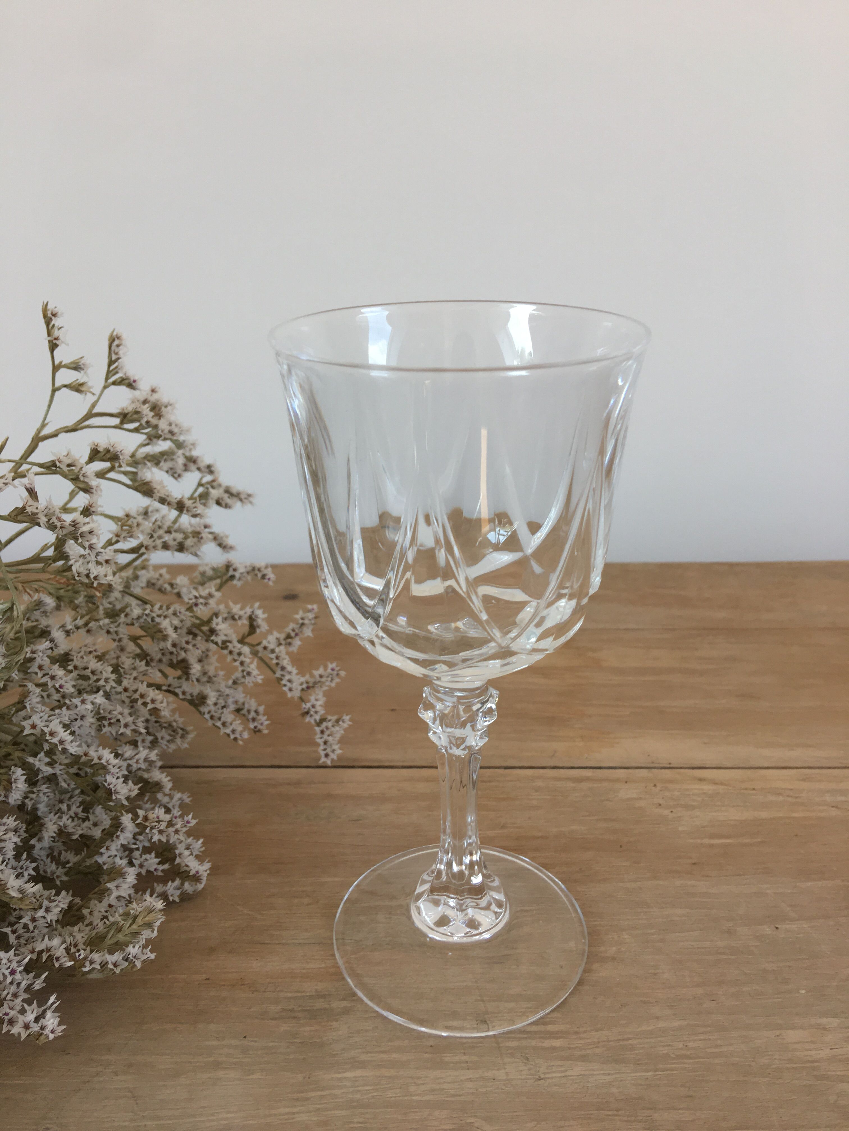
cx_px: 424
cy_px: 566
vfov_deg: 61.7
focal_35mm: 29
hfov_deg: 48.2
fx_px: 948
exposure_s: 1/100
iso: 40
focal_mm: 4.15
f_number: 2.2
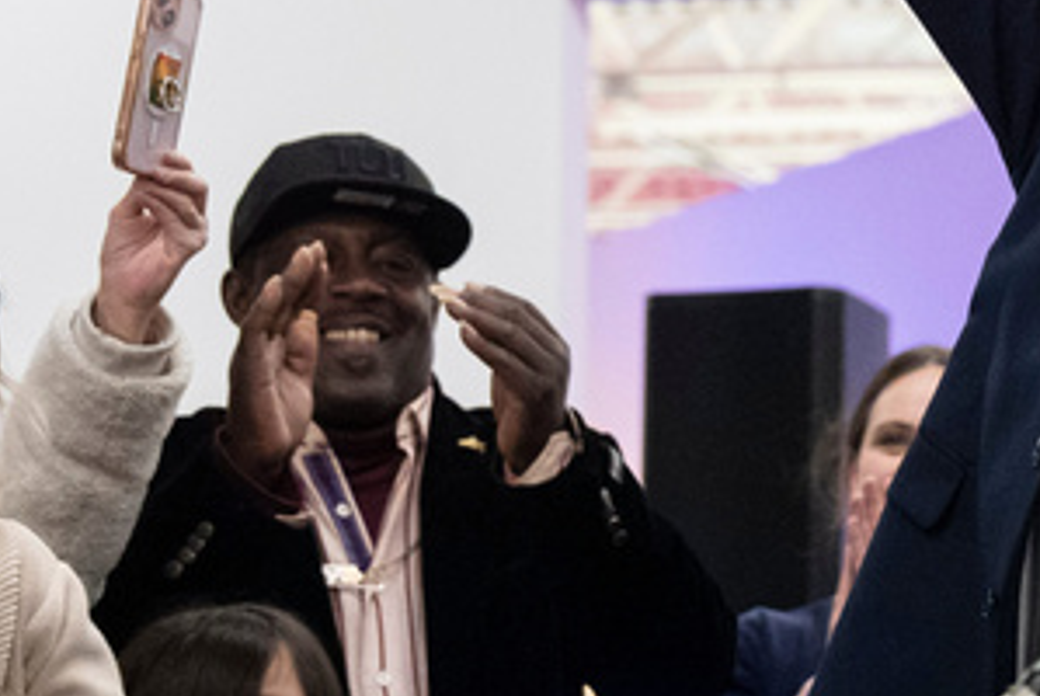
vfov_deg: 8.9
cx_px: 1412
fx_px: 4453
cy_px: 465
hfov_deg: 12.8
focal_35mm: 154
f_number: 2.8
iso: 6400
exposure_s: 1/800
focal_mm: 45
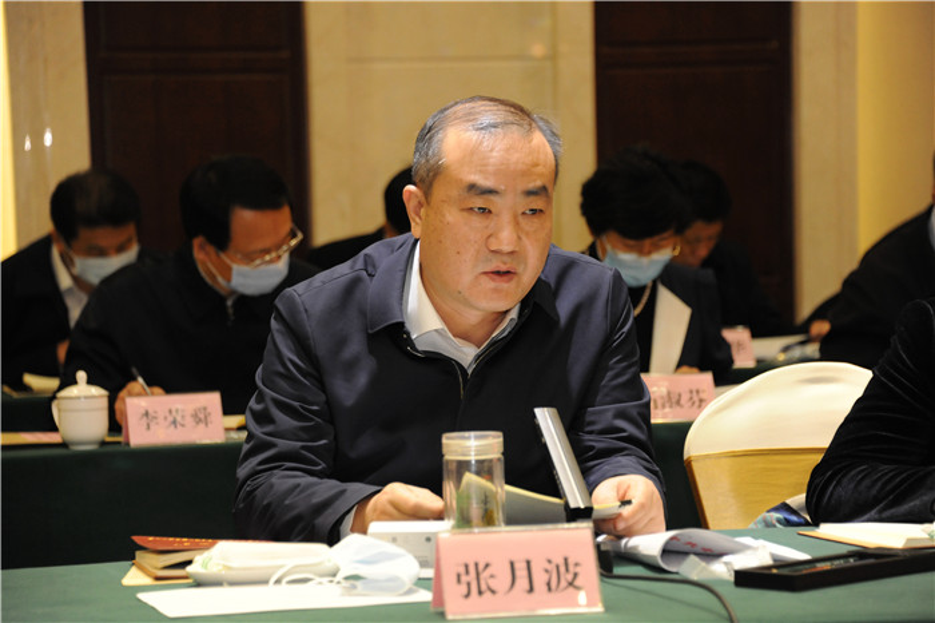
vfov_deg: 10.2
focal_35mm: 135
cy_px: 312
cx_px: 468
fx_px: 3504
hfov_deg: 15.2
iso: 1600
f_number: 5.6
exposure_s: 1/80
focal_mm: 135
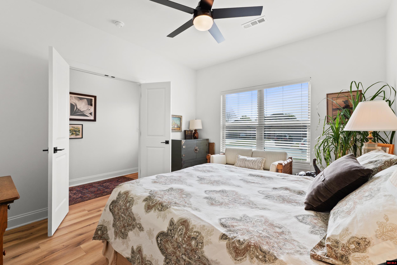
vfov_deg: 77.3
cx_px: 198
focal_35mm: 15
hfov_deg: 100.4
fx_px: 165
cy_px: 132
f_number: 9
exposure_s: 1/13
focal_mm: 10
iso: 200
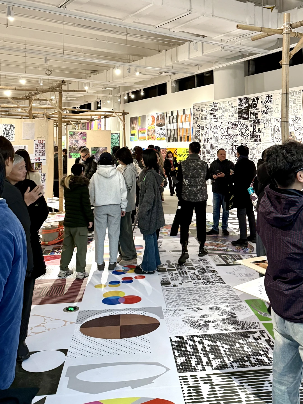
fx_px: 280
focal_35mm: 24
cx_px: 152
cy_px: 202
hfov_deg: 56.8
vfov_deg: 71.6
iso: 320
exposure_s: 1/60
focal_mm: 6.76
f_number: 1.78
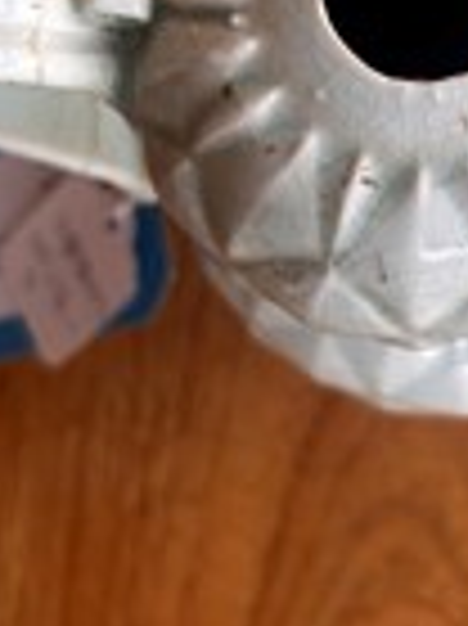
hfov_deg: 19.0
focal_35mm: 75
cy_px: 122
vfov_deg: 25.5
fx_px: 1354
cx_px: 482
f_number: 1.5
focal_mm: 5.7
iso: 64
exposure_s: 1/100
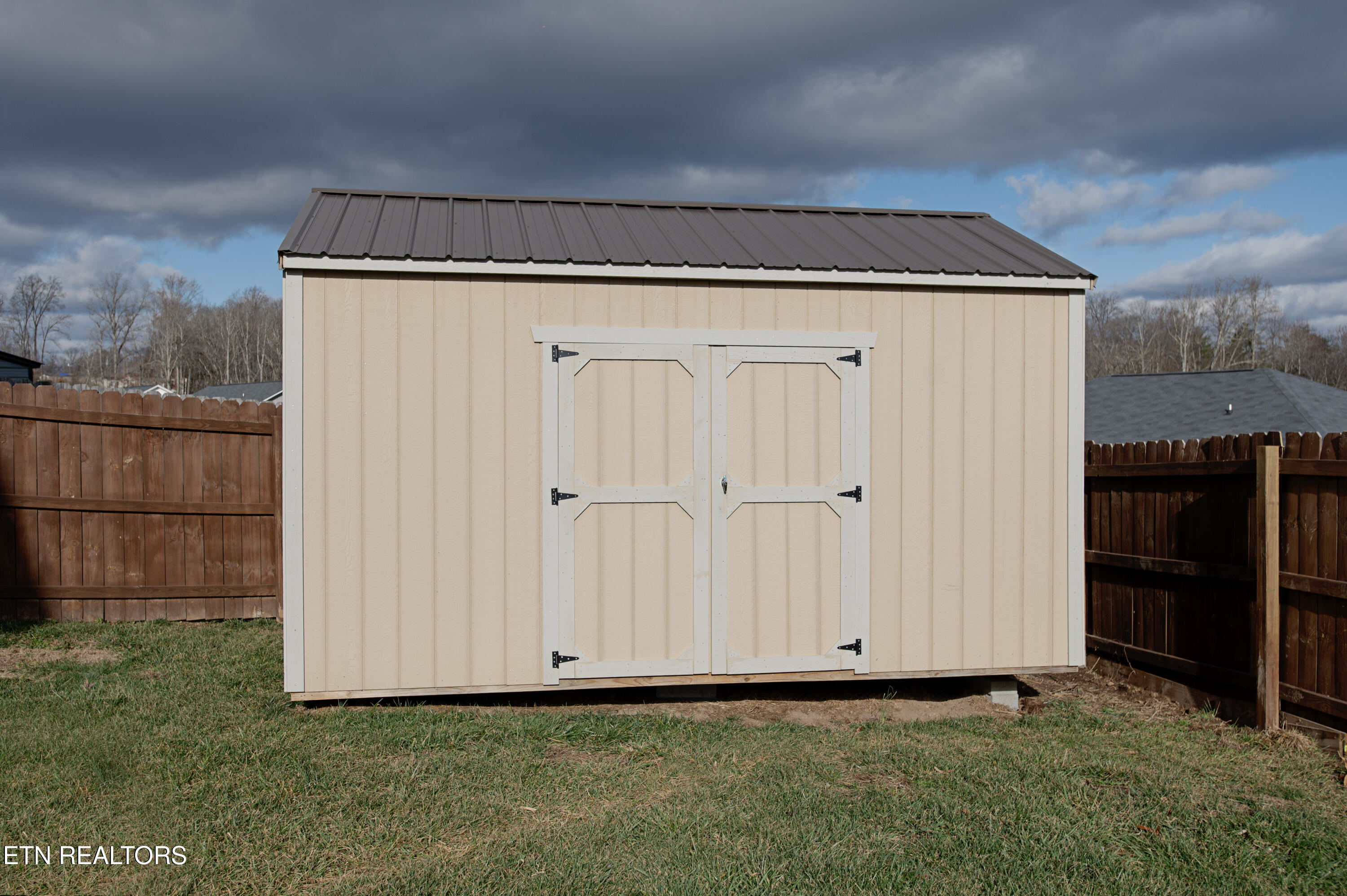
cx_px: 674
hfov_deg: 62.0
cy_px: 448
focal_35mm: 30
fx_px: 1122
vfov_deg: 43.6
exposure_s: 1/2500
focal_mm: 30
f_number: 5.6
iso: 320
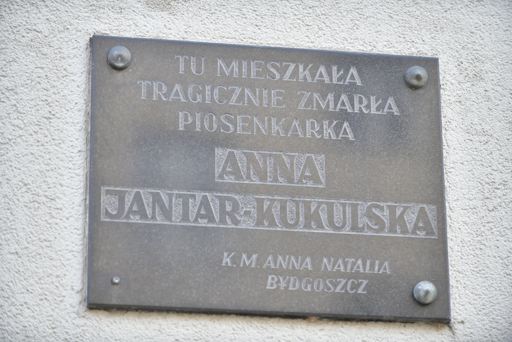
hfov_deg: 15.8
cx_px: 256
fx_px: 1849
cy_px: 171
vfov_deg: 10.5
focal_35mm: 130
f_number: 2.8
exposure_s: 1/400
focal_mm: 130
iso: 320
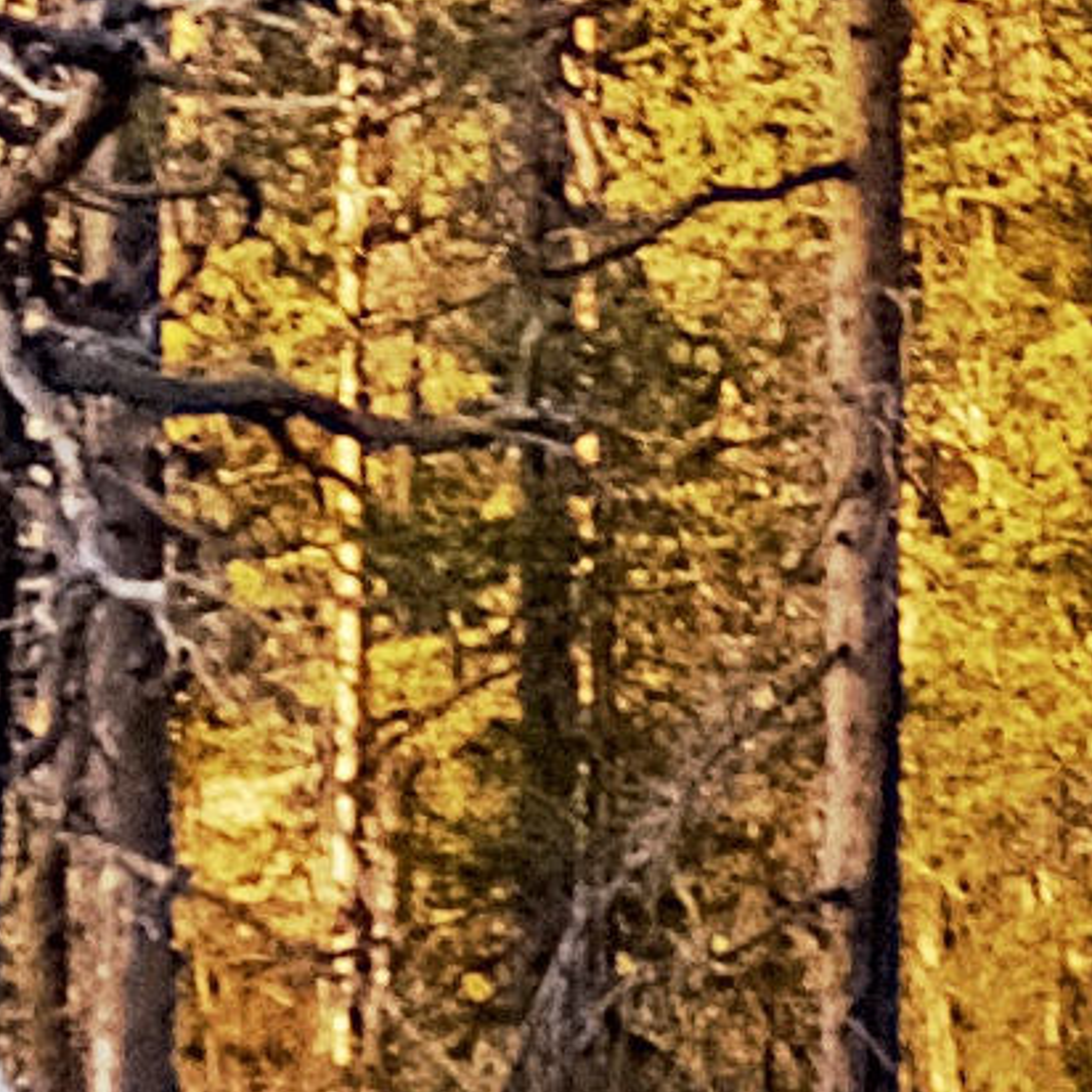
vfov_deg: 1.3
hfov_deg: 1.3
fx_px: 48789
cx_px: 1646
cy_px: -986
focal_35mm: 1367
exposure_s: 1/160
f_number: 5.6
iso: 400
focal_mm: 90
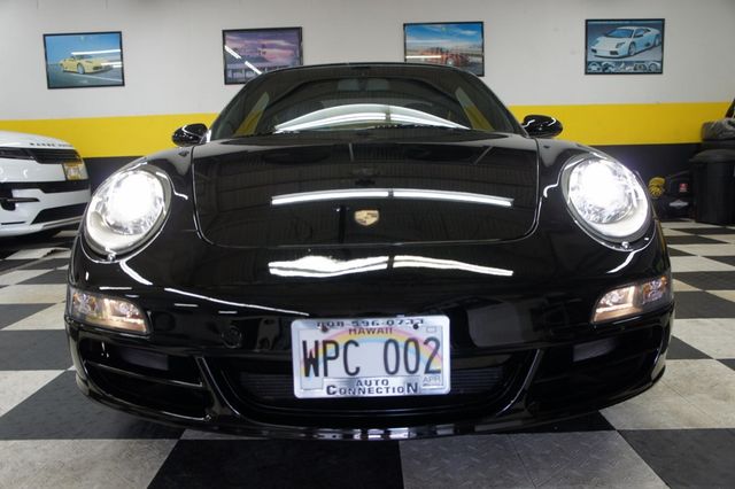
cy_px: 244
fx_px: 612
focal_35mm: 30
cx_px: 368
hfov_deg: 62.0
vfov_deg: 43.6
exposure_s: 1/30
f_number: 4
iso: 200
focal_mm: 20
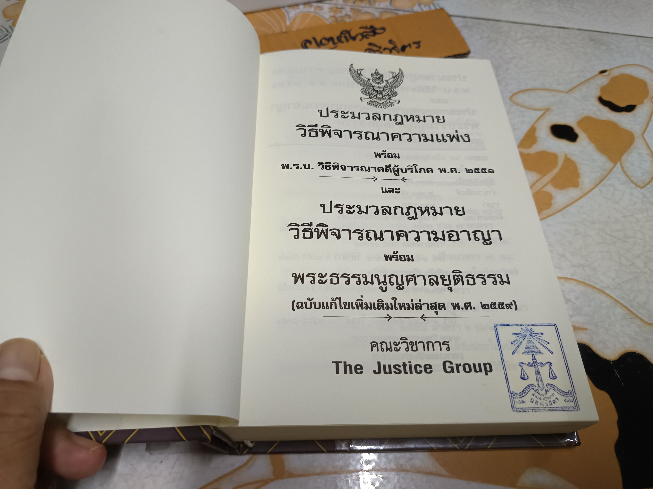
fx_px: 453
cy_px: 244
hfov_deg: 71.6
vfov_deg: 56.8
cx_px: 326
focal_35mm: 24
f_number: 1.7
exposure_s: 1/50
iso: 1005
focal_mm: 5.31
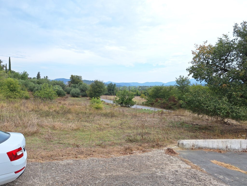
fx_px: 164
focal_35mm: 23
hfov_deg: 73.9
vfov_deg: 58.9
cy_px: 93
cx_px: 124
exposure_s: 1/887
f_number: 1.8
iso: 40
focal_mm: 5.54
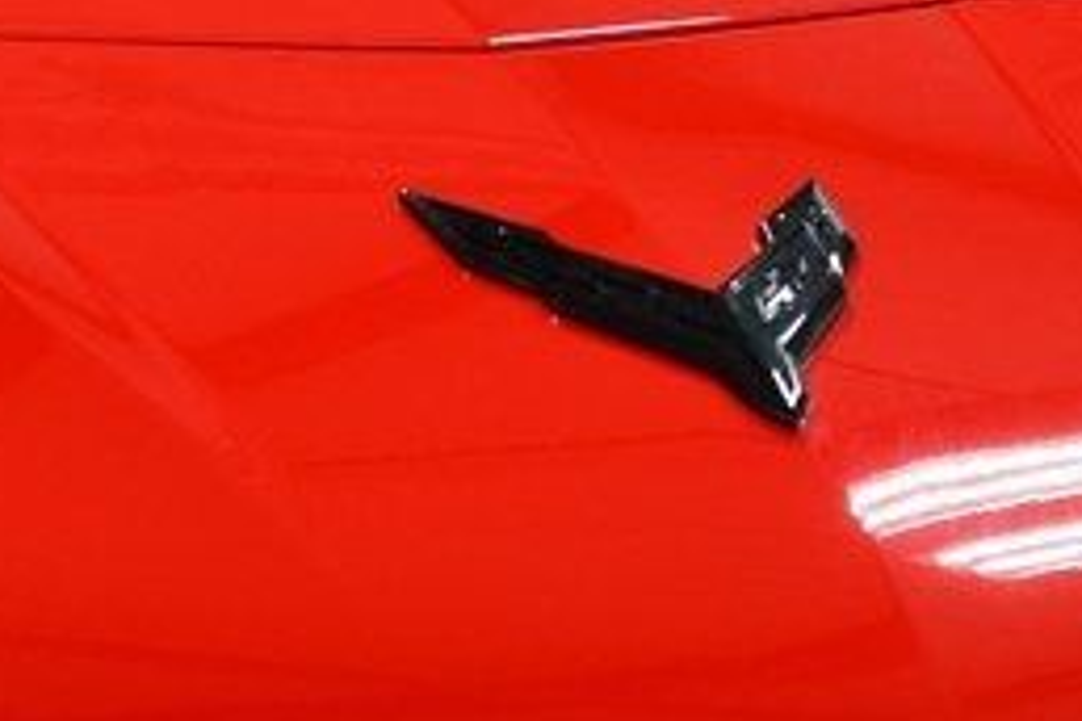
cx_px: 910
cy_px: 384
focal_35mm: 417
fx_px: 12532
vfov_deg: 3.3
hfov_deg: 4.9
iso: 1100
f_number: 7.1
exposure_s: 1/30
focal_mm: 70
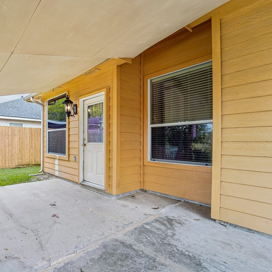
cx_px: 67
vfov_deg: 80.7
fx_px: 160
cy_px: 135
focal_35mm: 18
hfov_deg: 74.8
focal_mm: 14
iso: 500
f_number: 8
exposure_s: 1/50
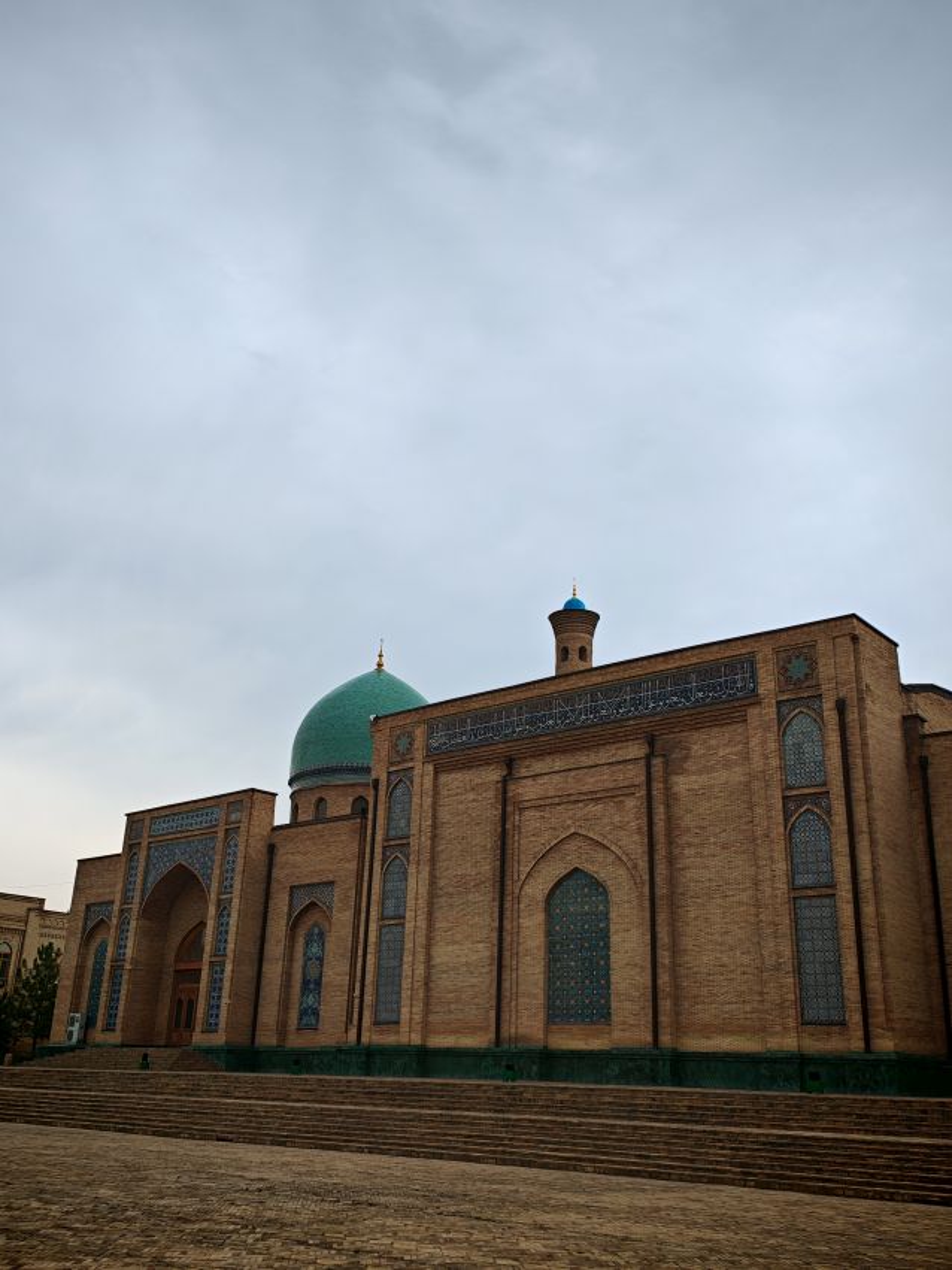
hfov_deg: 44.2
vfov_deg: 56.8
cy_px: 635
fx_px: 1174
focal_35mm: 32
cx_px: 476
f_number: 2
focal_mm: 6.83
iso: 50
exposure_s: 1/390
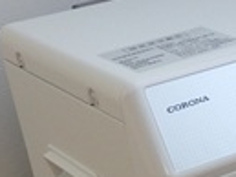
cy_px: 319
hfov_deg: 16.6
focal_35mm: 114
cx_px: 273
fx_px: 778
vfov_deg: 12.0
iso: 125
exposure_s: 1/60
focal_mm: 4
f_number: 3.8
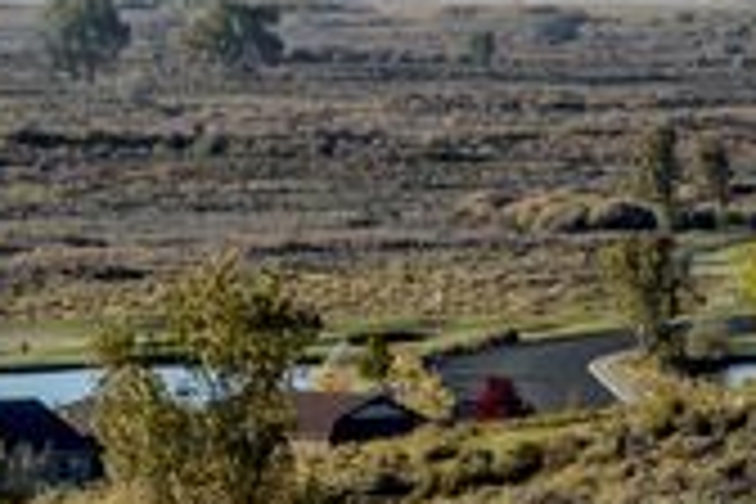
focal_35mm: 501
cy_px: 682
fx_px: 10520
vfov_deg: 2.7
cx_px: 1125
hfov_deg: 4.1
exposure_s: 1/200
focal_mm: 70
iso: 320
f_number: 18
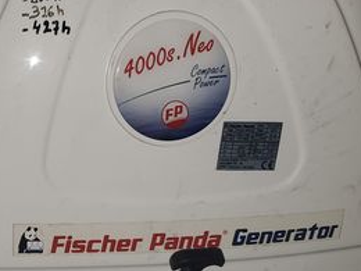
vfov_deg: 20.4
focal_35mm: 72
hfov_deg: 26.5
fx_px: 751
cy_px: 161
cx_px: 68
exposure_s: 1/86
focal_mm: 4.3
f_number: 1.5
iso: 50
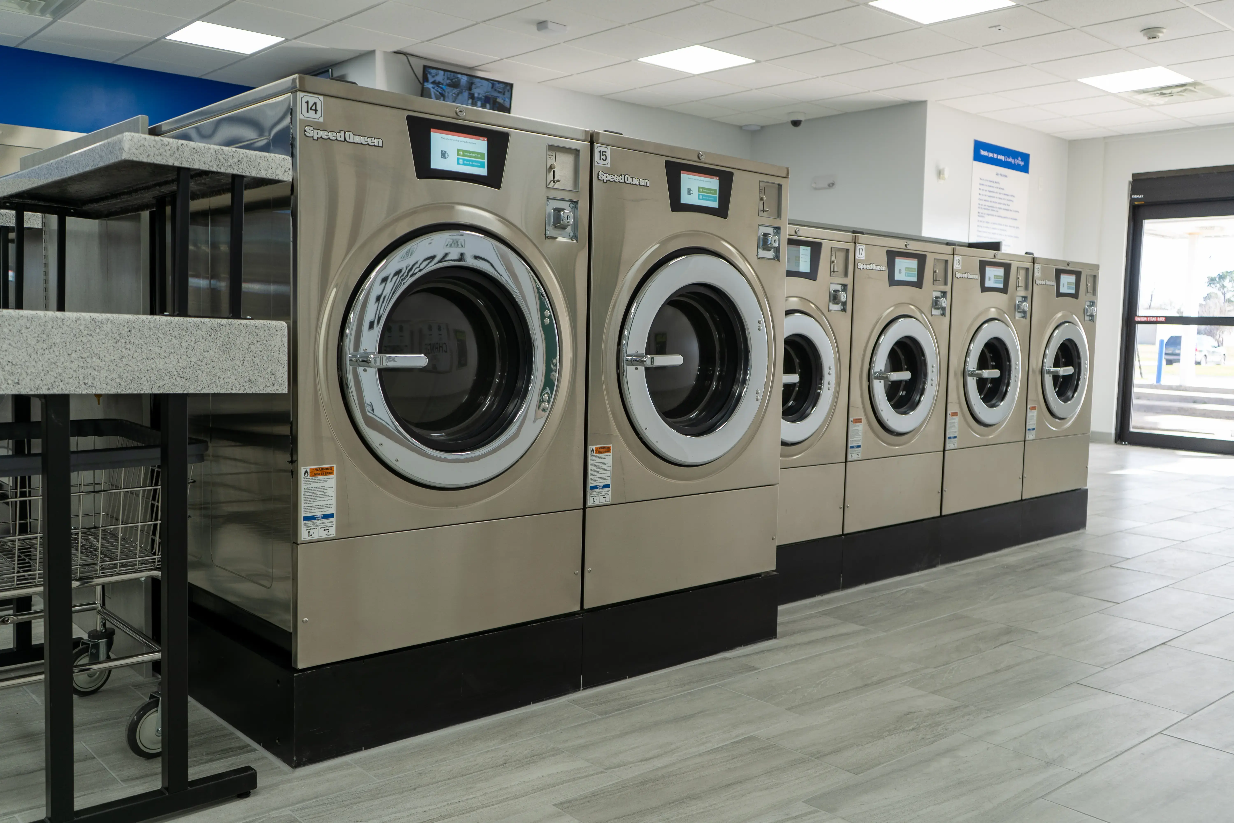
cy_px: 412
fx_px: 1028
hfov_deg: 61.9
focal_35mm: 30
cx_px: 617
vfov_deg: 43.6
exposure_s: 1/60
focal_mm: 30
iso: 200
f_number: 4
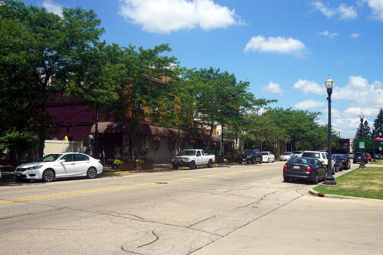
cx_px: 192
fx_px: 367
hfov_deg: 55.1
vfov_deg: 38.3
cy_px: 128
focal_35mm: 34
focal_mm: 23
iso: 100
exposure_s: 1/160
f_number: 11
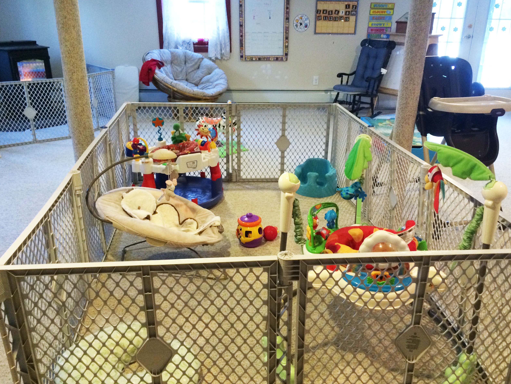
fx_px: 443
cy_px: 195
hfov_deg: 60.0
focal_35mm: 30
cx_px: 260
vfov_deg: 46.8
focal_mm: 4.15
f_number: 2.2
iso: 250
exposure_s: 1/24
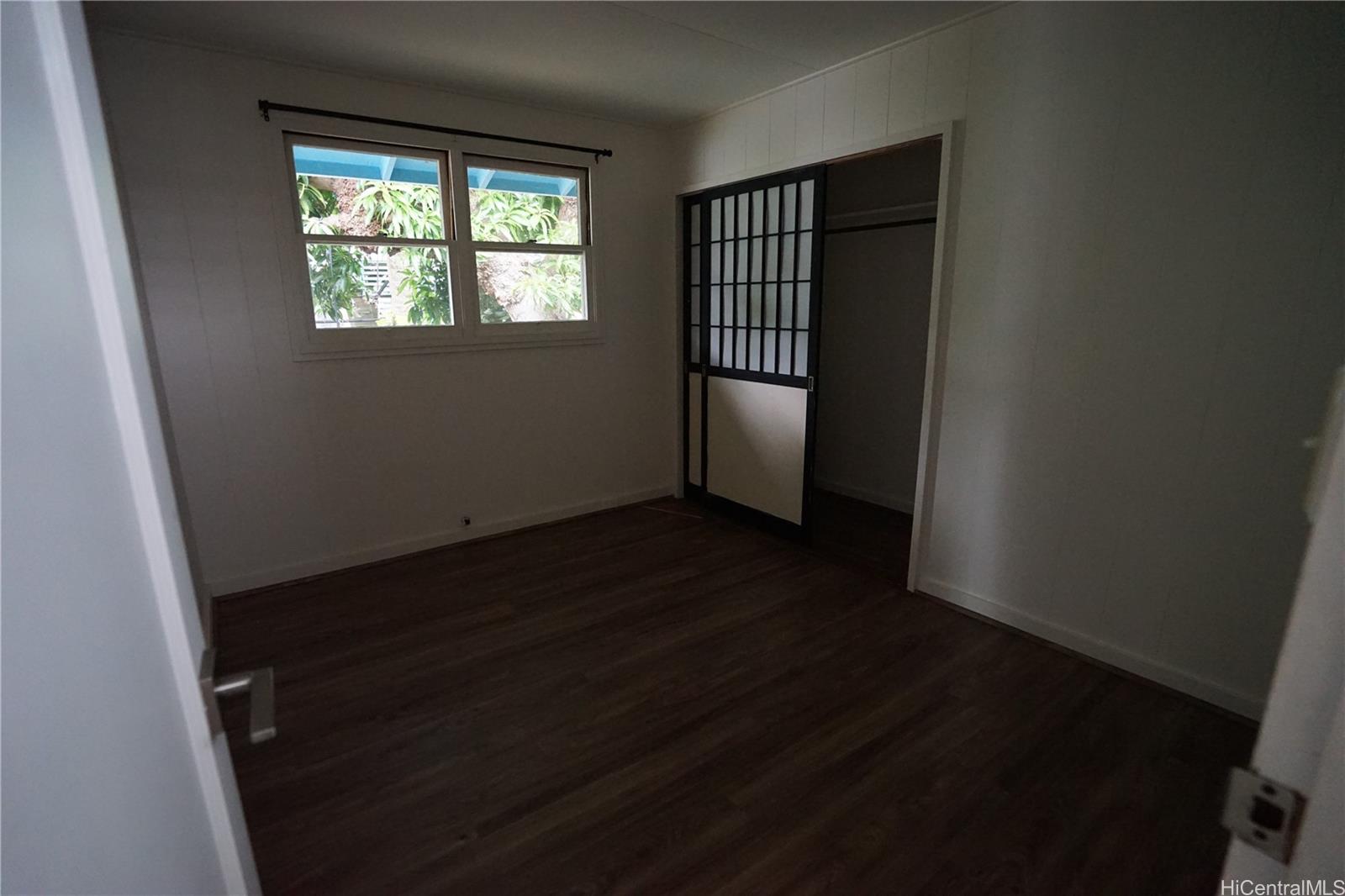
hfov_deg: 96.7
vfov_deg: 73.7
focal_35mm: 16
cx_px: 672
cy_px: 448
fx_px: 598
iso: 6400
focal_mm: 16
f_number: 4
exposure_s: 1/160
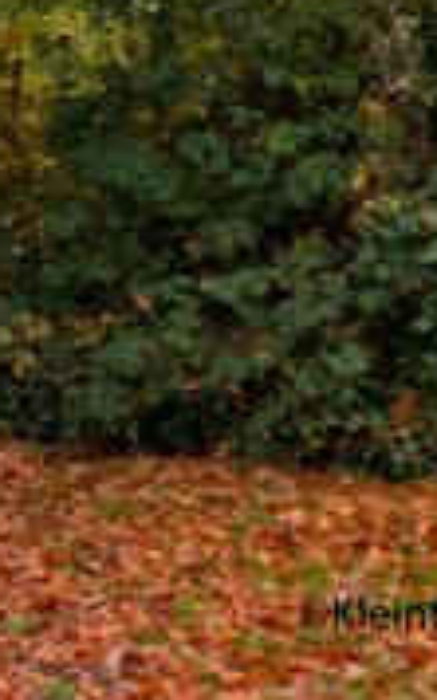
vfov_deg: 9.6
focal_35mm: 216
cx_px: -350
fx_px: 4123
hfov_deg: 6.0
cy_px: -138
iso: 400
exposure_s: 1/250
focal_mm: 28
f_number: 3.5
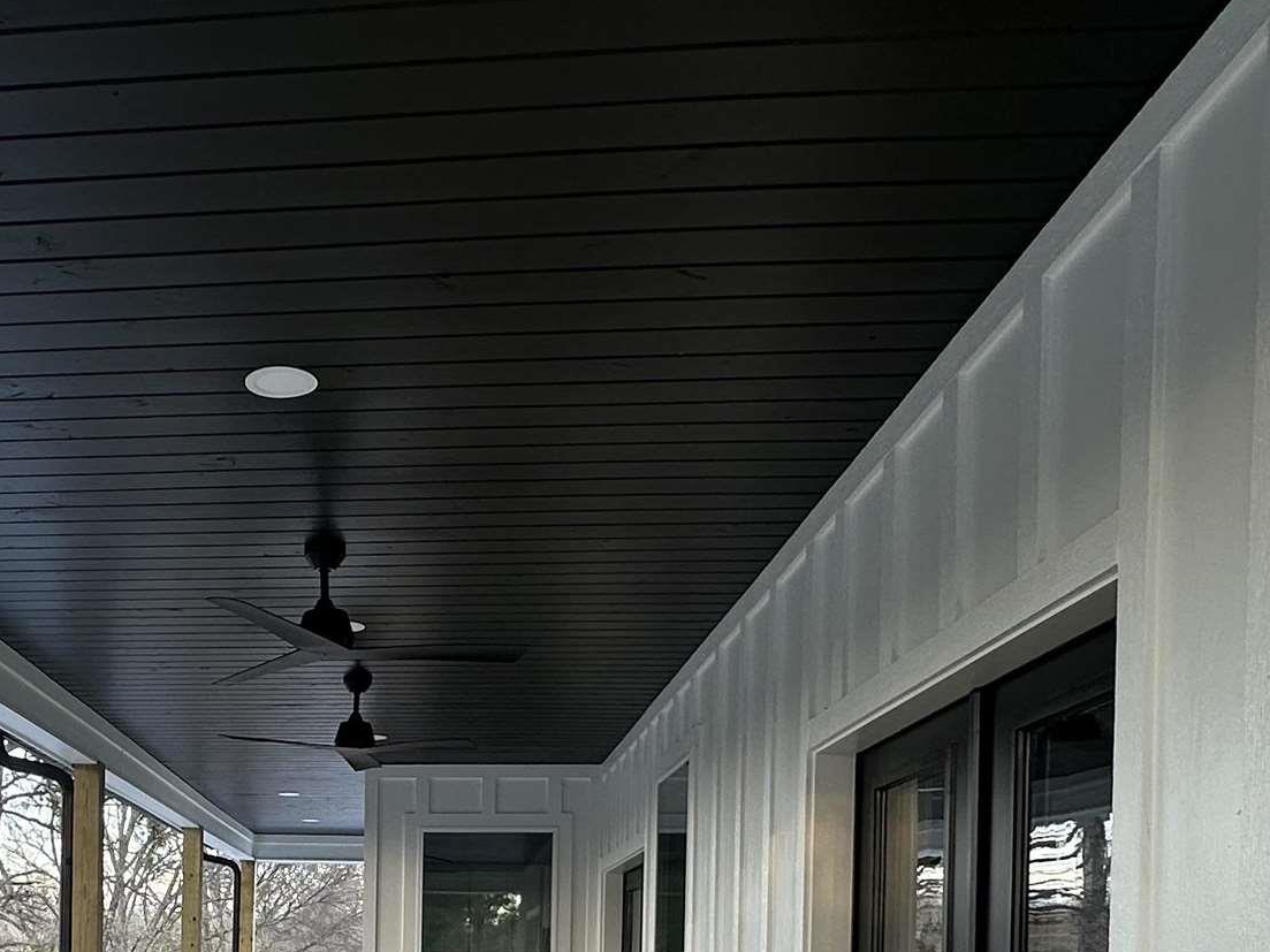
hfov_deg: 45.5
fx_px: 1431
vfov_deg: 33.1
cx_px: 257
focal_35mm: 39
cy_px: 996
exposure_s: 1/104
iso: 40
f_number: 2.2
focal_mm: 2.22
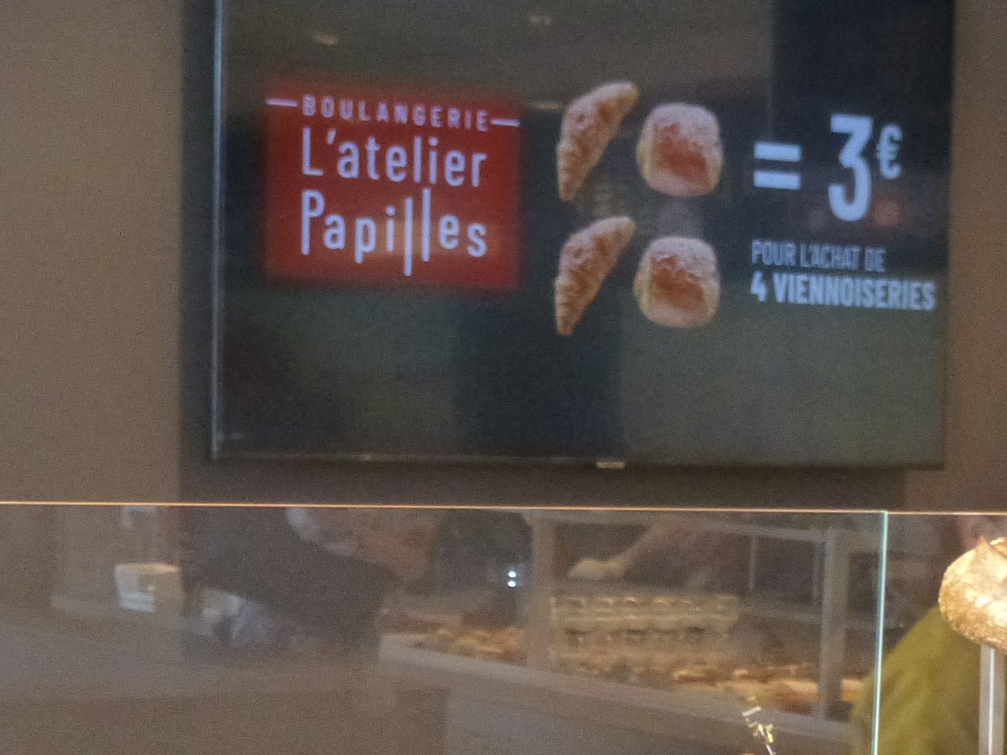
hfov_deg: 19.4
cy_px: 729
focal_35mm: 101
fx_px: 2938
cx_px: 398
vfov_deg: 14.4
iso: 800
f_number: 3.9
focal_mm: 7.4
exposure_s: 1/100
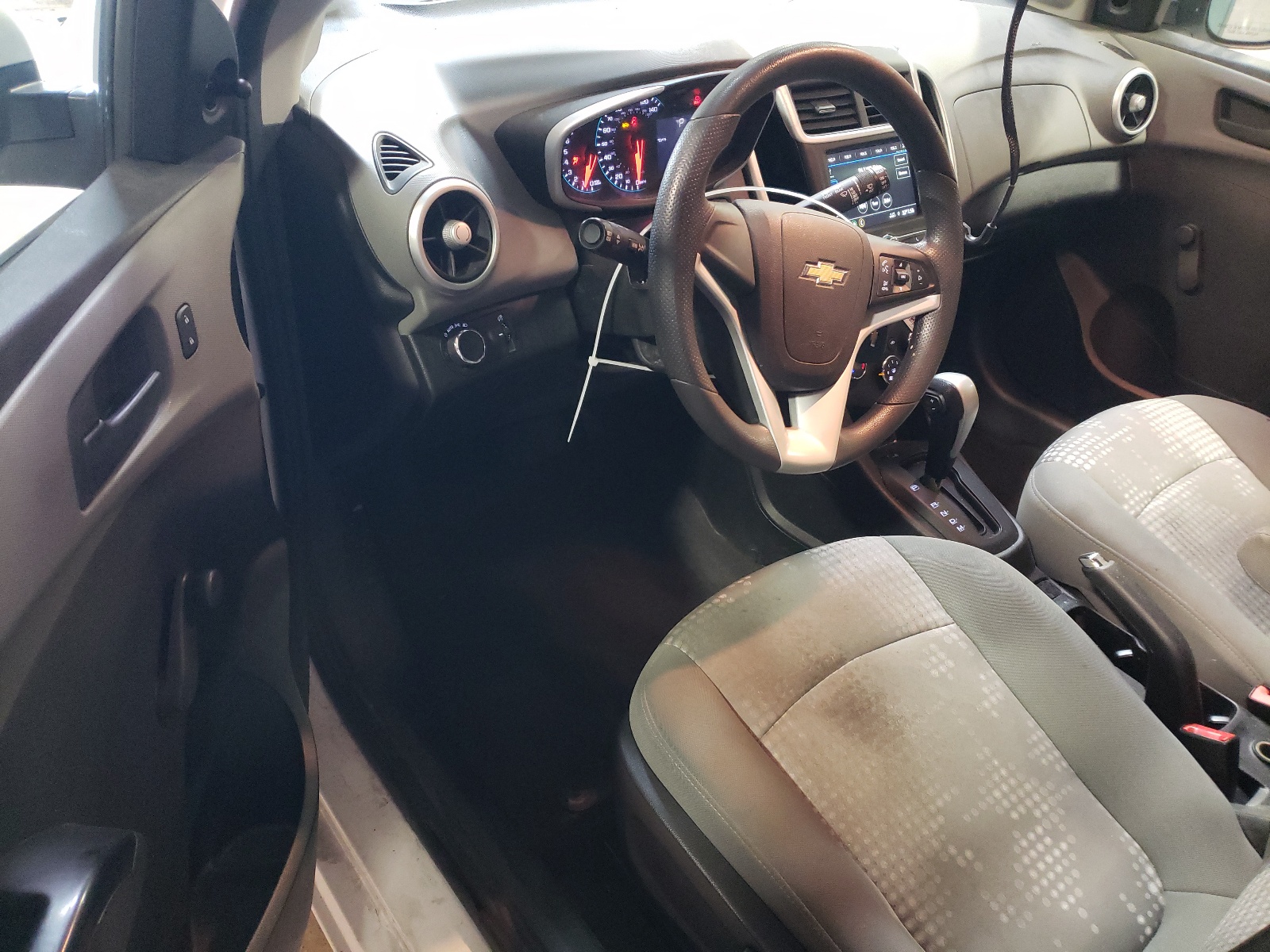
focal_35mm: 26
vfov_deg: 53.1
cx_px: 635
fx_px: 954
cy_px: 476
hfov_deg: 67.3
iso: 395
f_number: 1.5
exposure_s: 1/30
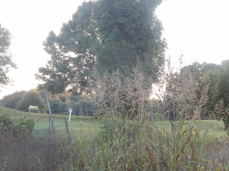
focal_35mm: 67
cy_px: 86
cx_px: 114
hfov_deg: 29.0
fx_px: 443
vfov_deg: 21.9
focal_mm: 12
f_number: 4.8
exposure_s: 1/30
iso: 140
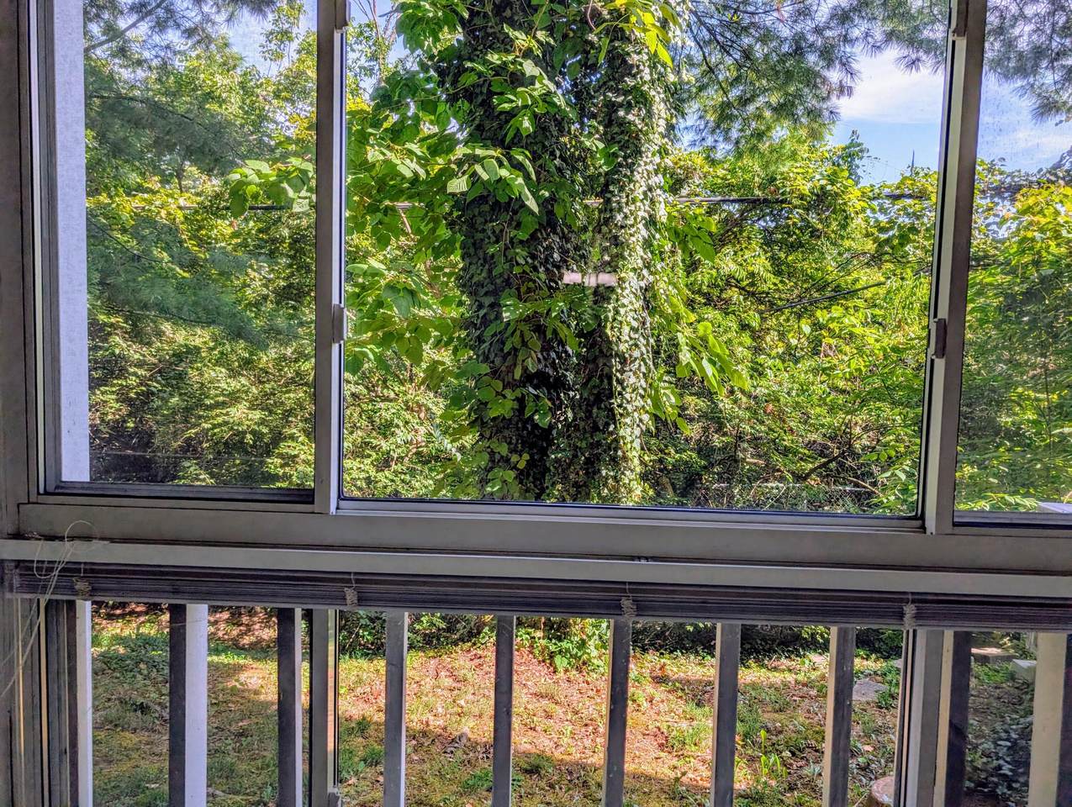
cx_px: 536
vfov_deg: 56.9
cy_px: 404
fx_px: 744
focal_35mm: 24
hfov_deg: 71.5
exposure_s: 1/359
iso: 21
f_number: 1.68
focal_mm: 6.9
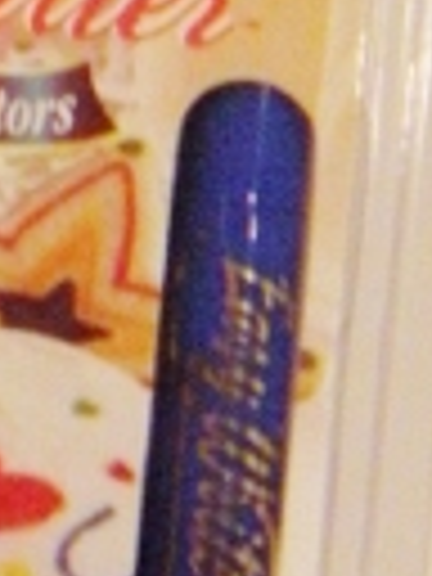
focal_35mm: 218
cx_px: -738
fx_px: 3627
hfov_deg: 6.4
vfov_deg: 9.0
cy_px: 58
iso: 400
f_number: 3.8
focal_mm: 5.9
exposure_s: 1/26.4
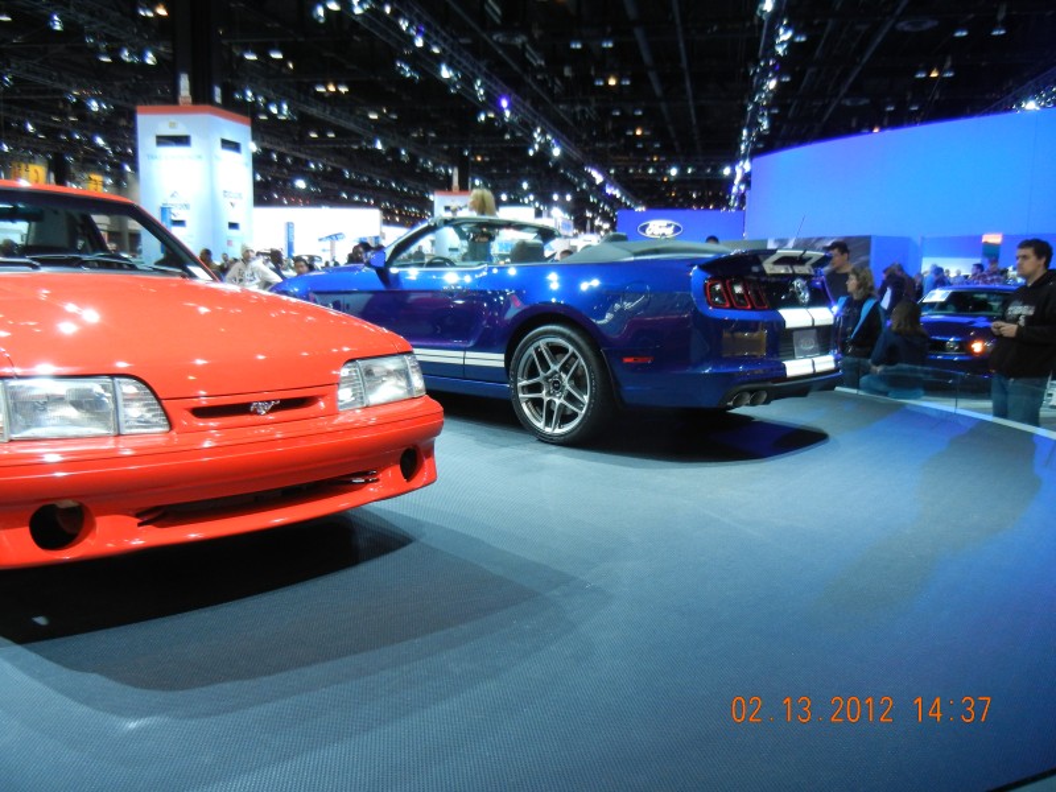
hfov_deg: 60.0
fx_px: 915
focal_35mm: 30
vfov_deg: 46.8
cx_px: 528
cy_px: 396
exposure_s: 1/42.1
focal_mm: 5.4
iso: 400
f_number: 3.5
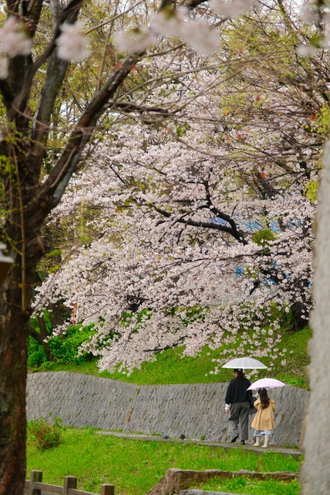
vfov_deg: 17.1
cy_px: 248
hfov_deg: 11.4
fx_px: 1650
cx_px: 165
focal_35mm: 120
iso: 400
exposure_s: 1/100
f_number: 4
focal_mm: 80
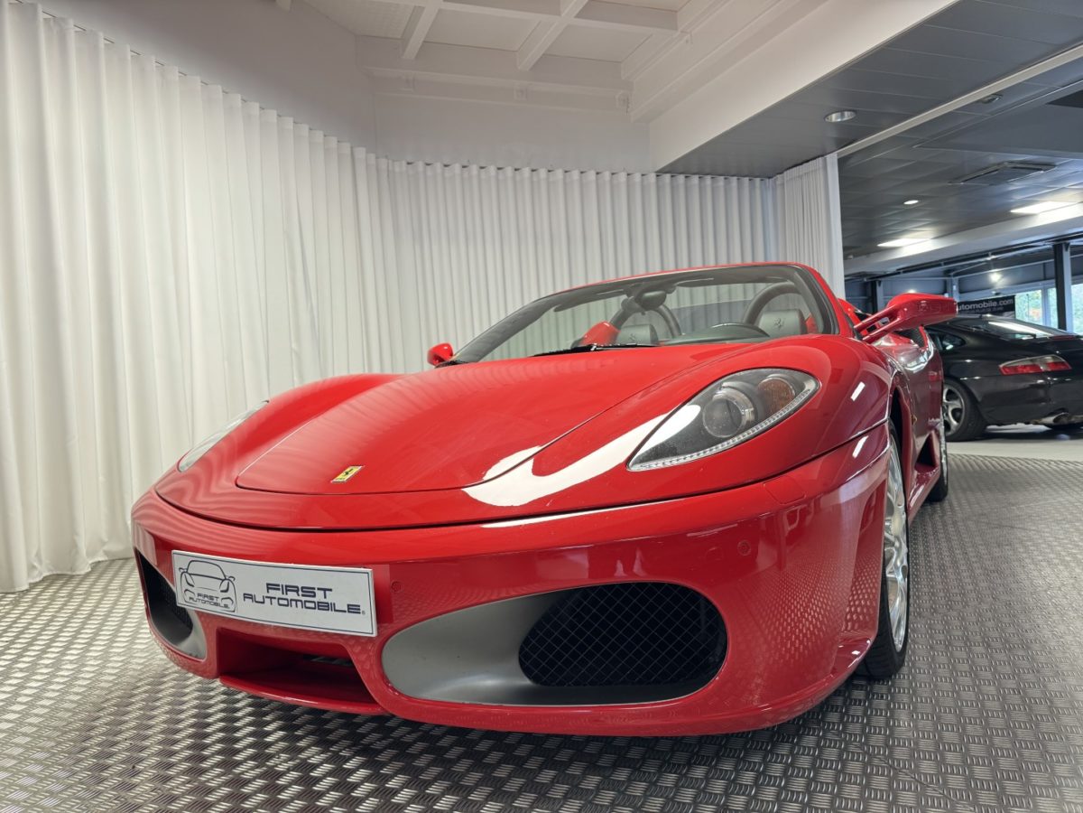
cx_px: 542
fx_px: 751
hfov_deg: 71.6
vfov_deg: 56.8
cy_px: 406
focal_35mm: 24
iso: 200
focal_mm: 6.76
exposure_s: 1/50
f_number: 1.78
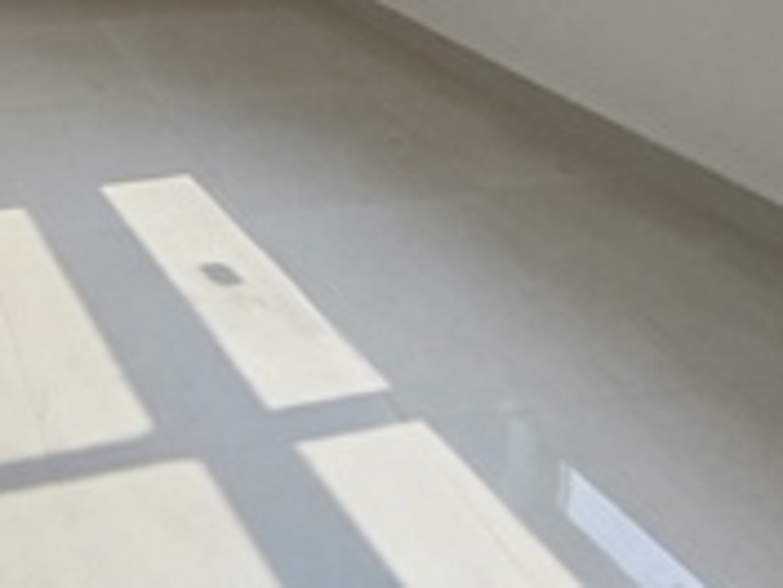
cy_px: -167
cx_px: -60
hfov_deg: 39.8
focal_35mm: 39
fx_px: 882
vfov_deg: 29.8
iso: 50
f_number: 2.2
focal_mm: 1.65
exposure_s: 1/344
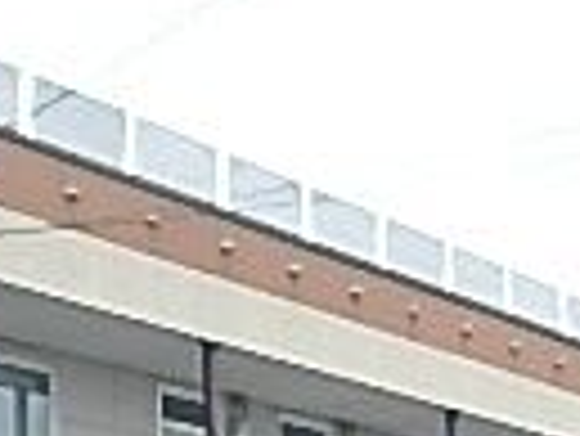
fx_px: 1744
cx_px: 580
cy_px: 872
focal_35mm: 104
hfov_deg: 18.4
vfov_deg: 12.5
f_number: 3.5
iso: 125
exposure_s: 1/400
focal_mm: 3.7
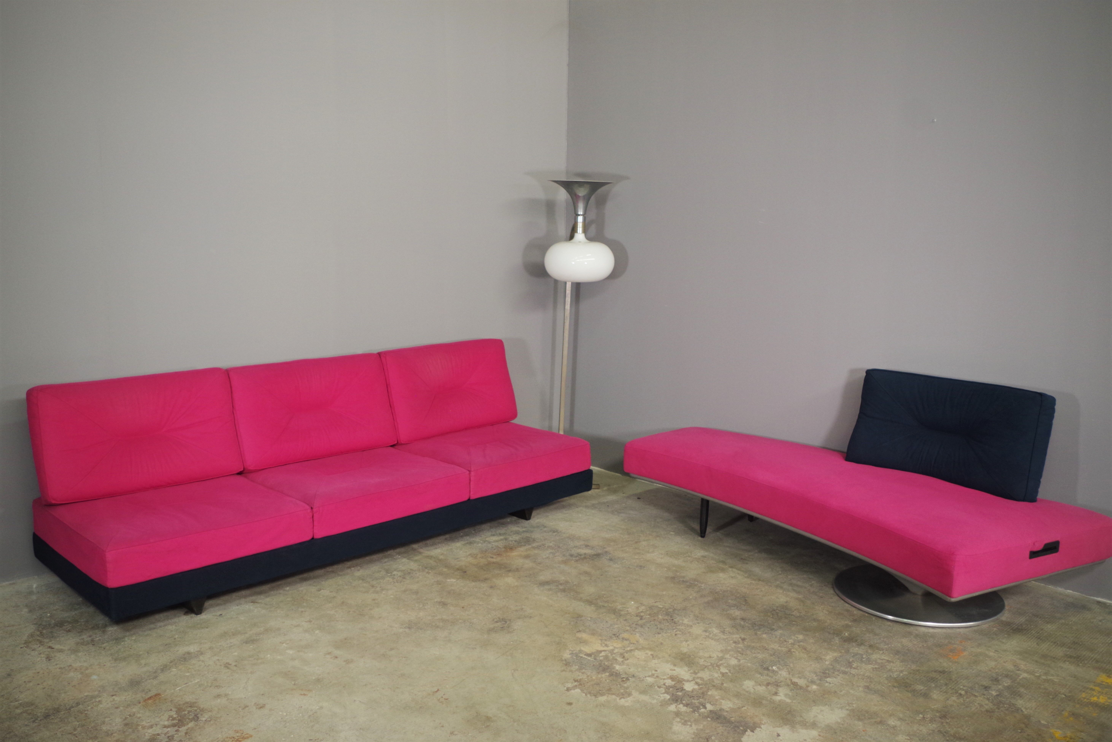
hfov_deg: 61.9
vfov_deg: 43.6
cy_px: 371
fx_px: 927
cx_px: 556
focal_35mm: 30
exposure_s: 1/60
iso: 800
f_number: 4
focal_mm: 20
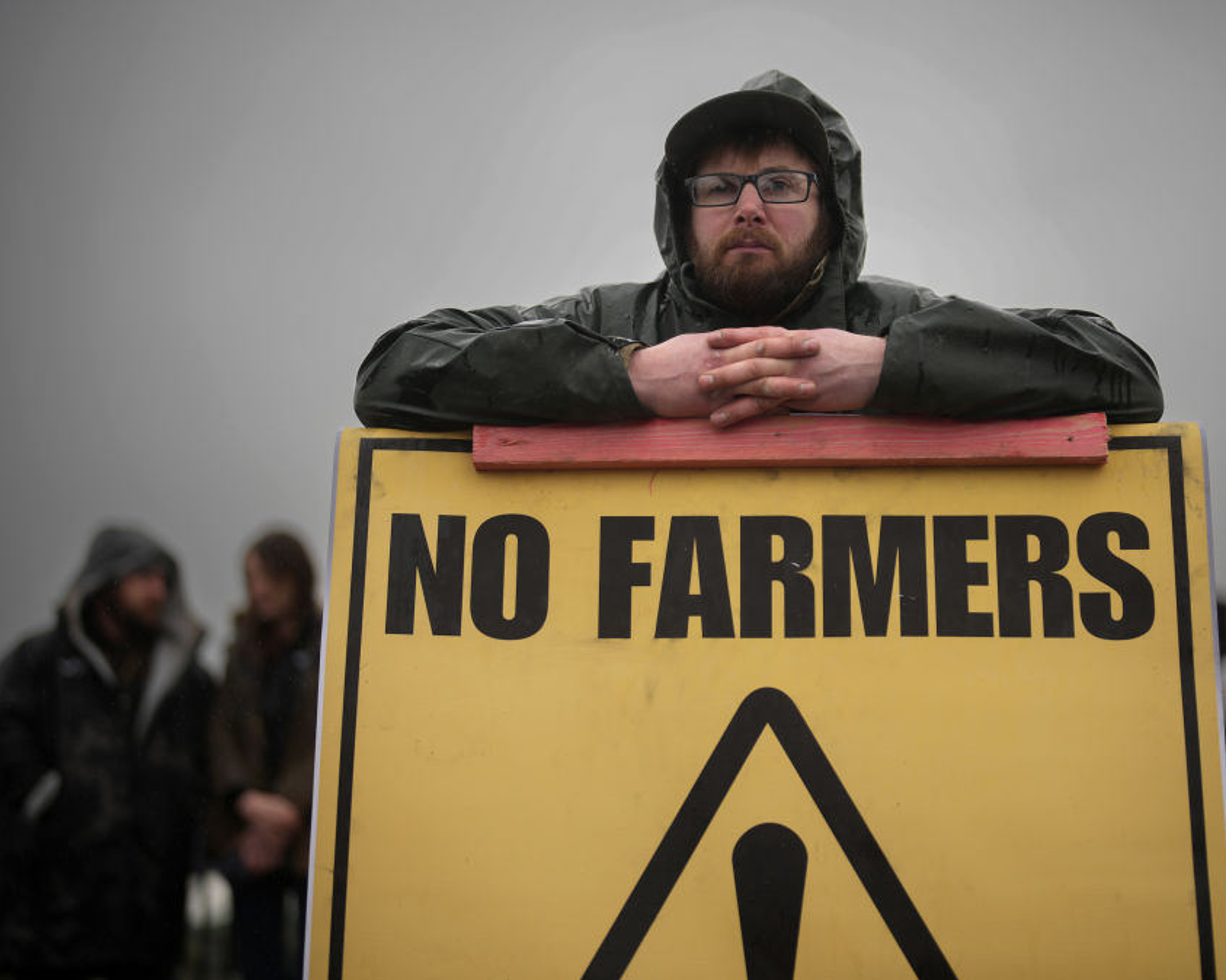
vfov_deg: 26.7
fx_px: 2068
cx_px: 720
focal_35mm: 57
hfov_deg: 32.9
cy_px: 485
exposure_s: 1/1250
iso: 100
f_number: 1.2
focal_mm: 50
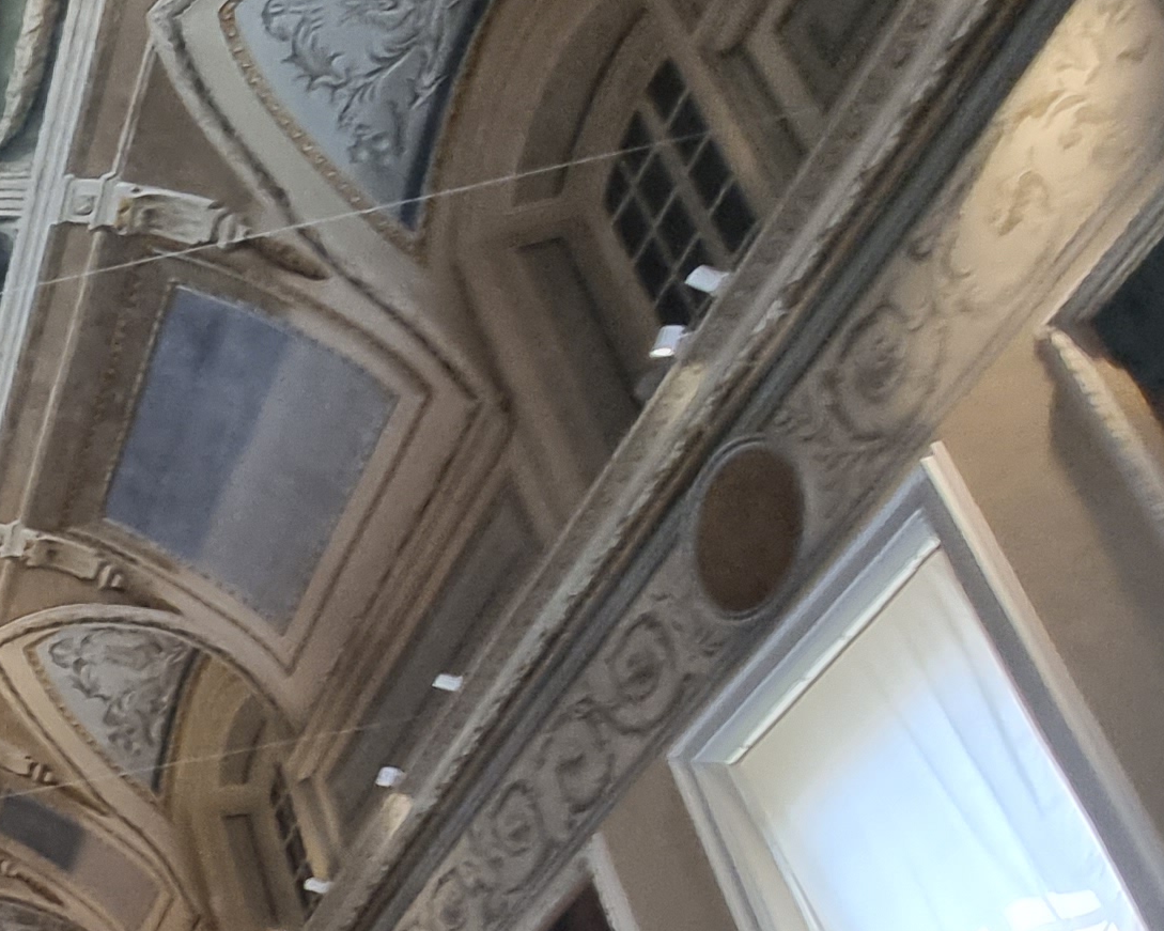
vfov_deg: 28.6
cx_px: -782
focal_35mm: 47
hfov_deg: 24.5
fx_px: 1619
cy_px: 1061
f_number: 2.2
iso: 200
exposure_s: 1/50
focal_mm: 2.2
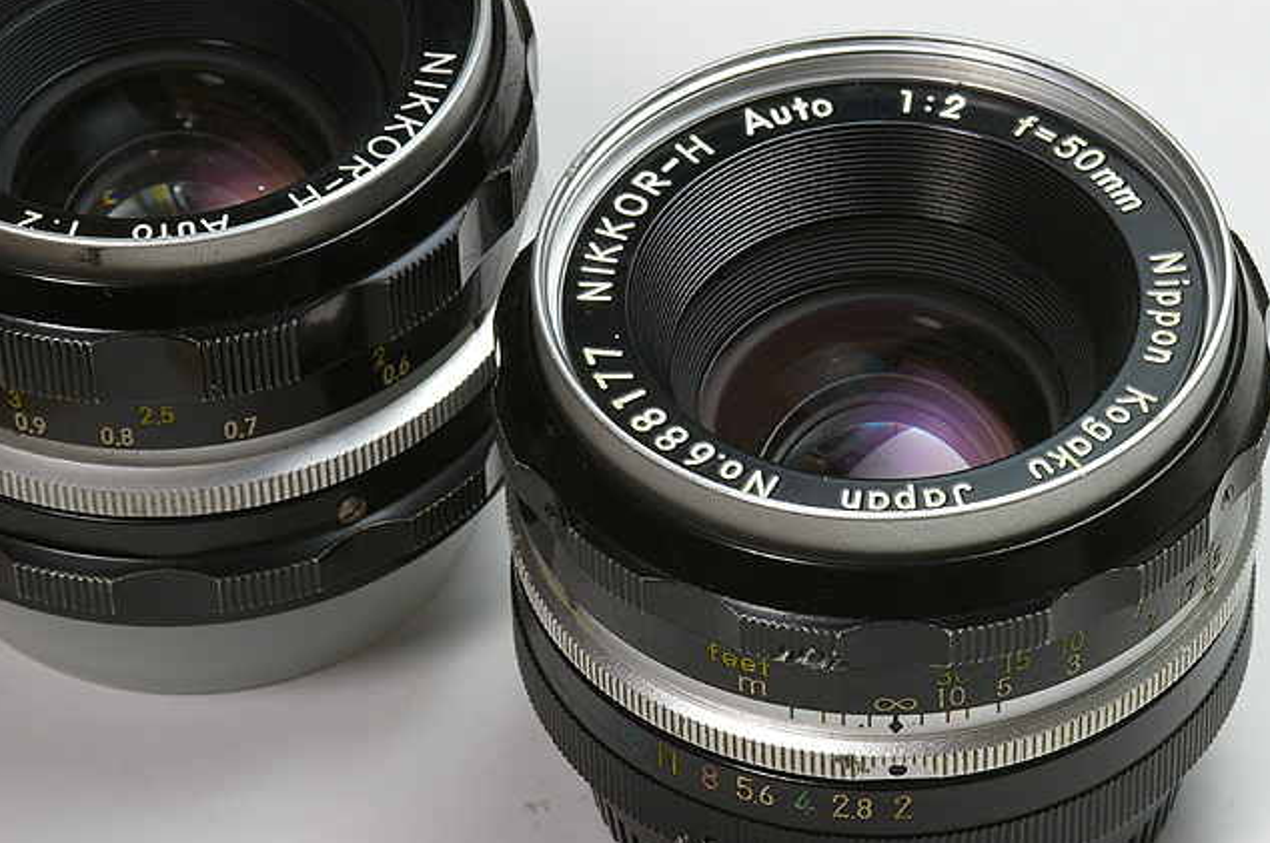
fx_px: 5672
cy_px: 427
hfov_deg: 12.8
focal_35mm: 161
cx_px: 633
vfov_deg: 8.5
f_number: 22
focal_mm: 100
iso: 200
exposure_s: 2.5
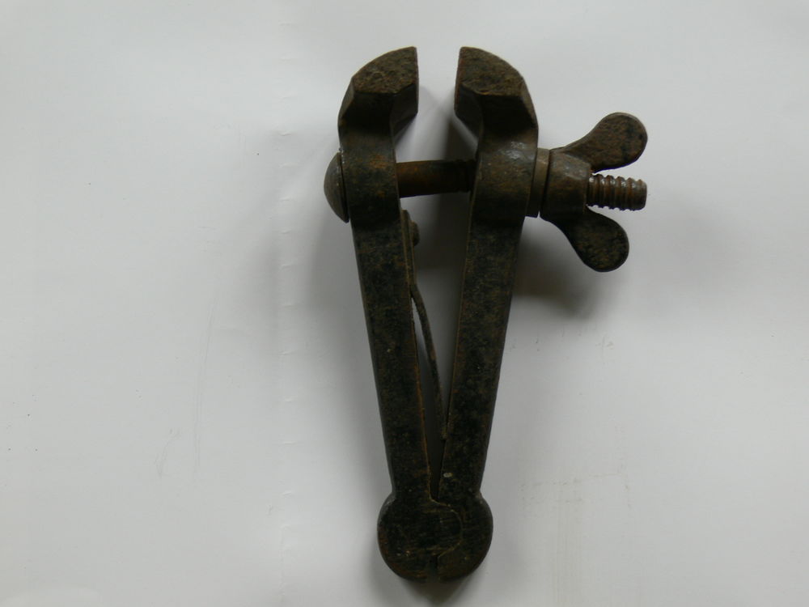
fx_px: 1215
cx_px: 404
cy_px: 304
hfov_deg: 36.8
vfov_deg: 28.0
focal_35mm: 52
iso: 80
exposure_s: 1/30
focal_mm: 10.2
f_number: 3.2
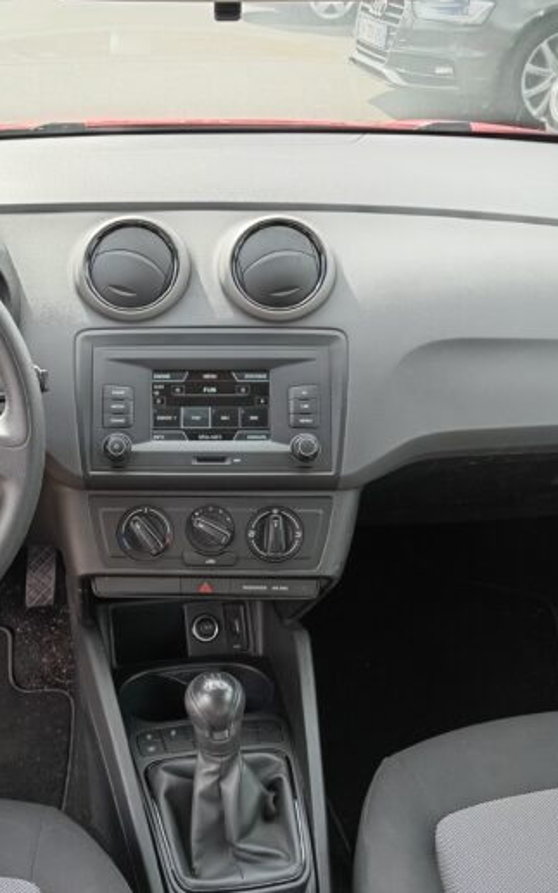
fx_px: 998
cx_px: 164
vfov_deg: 48.2
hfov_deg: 30.9
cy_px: 458
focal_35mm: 41
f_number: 1.8
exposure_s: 1/50
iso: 121
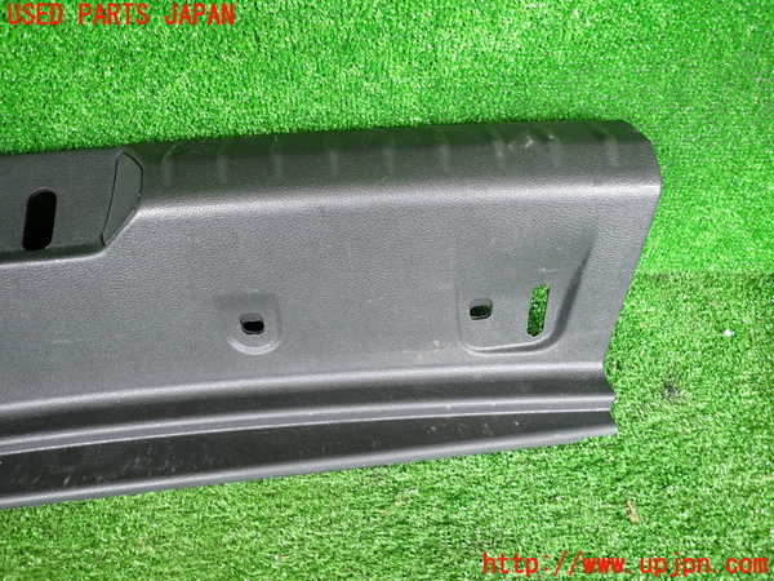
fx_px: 559
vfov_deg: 54.9
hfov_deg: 69.4
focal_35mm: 25
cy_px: 290
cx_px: 387
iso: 200
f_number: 2
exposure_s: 1/40
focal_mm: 4.5
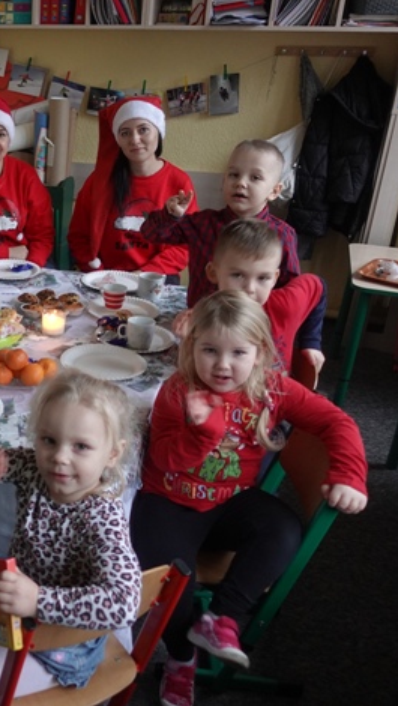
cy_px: 351
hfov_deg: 28.5
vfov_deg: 52.8
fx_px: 712
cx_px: -35
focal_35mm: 38
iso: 640
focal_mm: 8.8
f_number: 1.8
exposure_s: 1/60
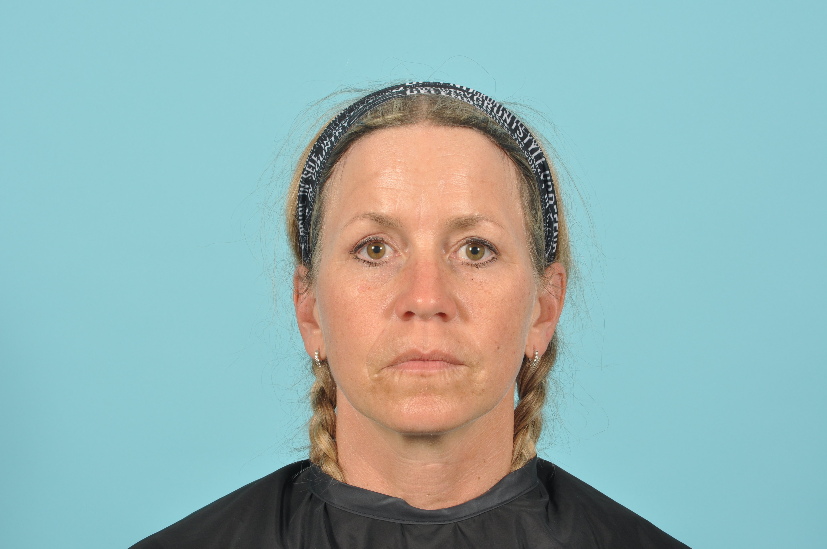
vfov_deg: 15.2
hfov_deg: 22.6
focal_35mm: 90
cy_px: 274
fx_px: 2065
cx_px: 414
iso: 200
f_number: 11
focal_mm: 60
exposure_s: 1/125
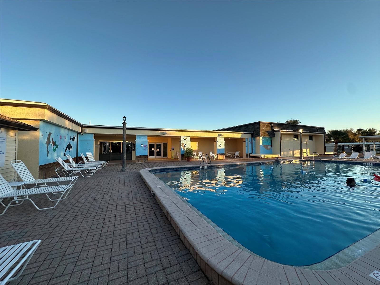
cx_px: 190
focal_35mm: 14
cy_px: 142
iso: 40
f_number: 2.2
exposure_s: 1/445
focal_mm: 2.22
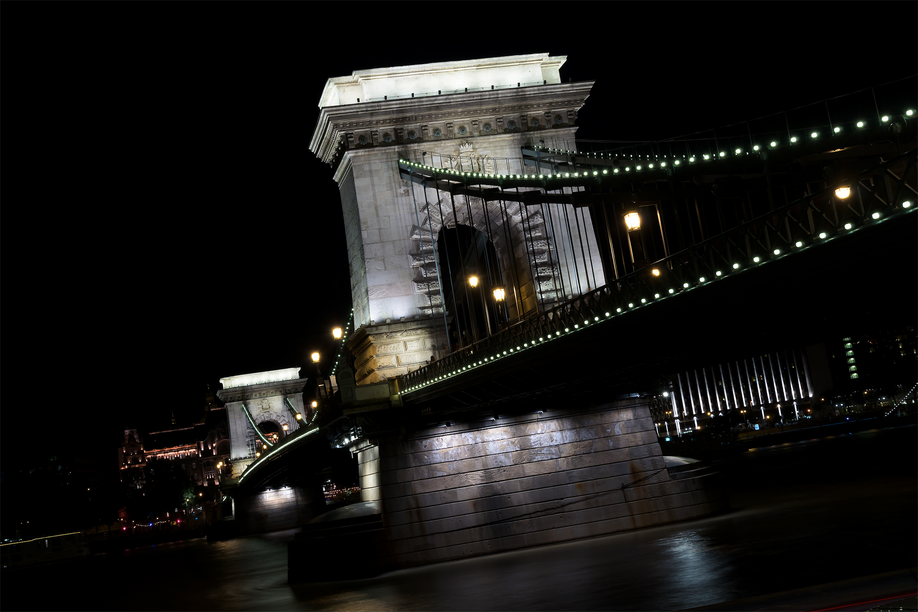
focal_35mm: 48
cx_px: 459
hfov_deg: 41.1
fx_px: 1224
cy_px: 306
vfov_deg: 28.1
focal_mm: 32
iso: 100
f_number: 8
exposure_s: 8
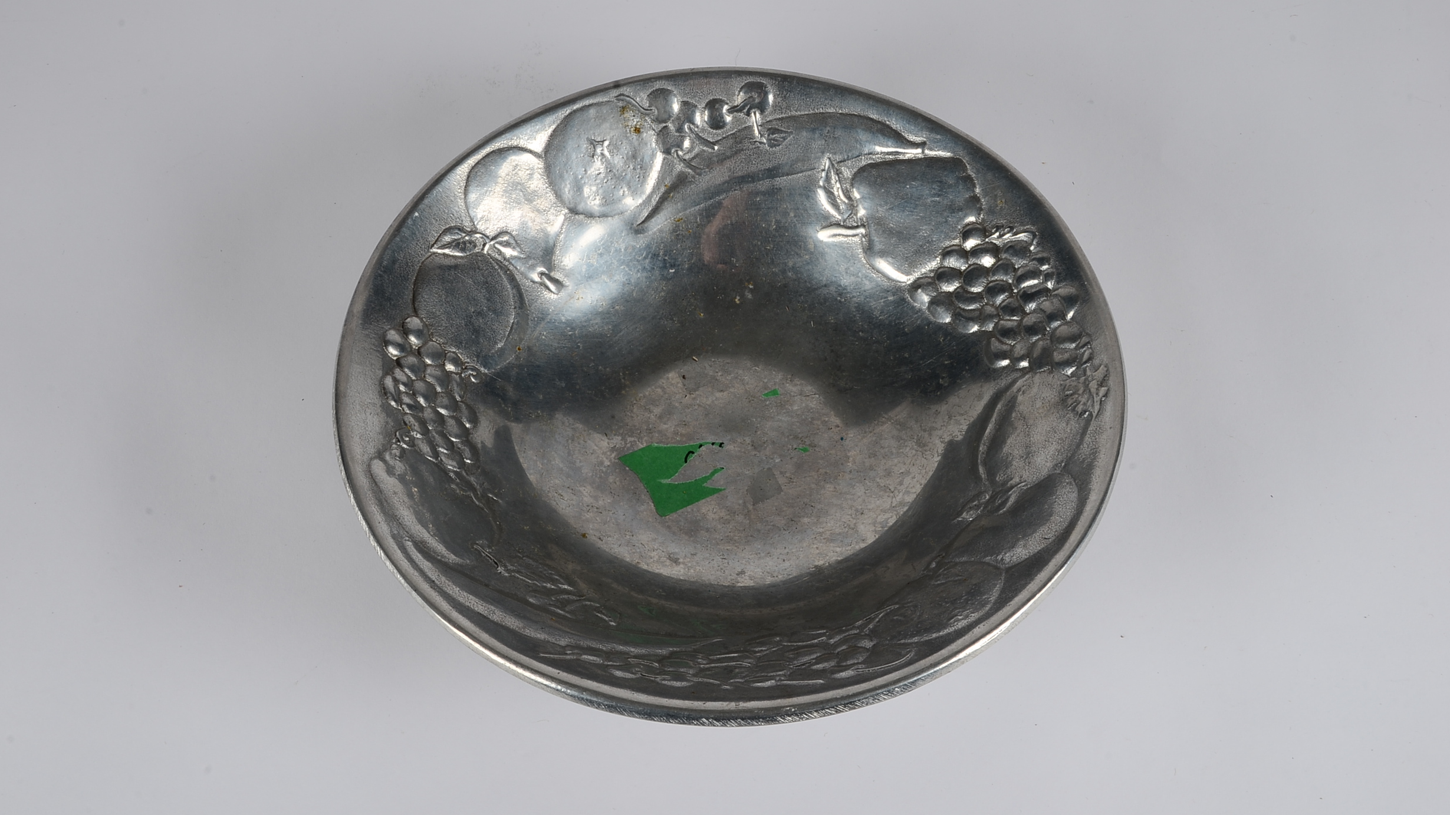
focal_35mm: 44
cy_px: 392
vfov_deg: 27.1
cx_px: 725
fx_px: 1692
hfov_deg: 46.4
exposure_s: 1/125
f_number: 20
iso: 100
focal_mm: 28
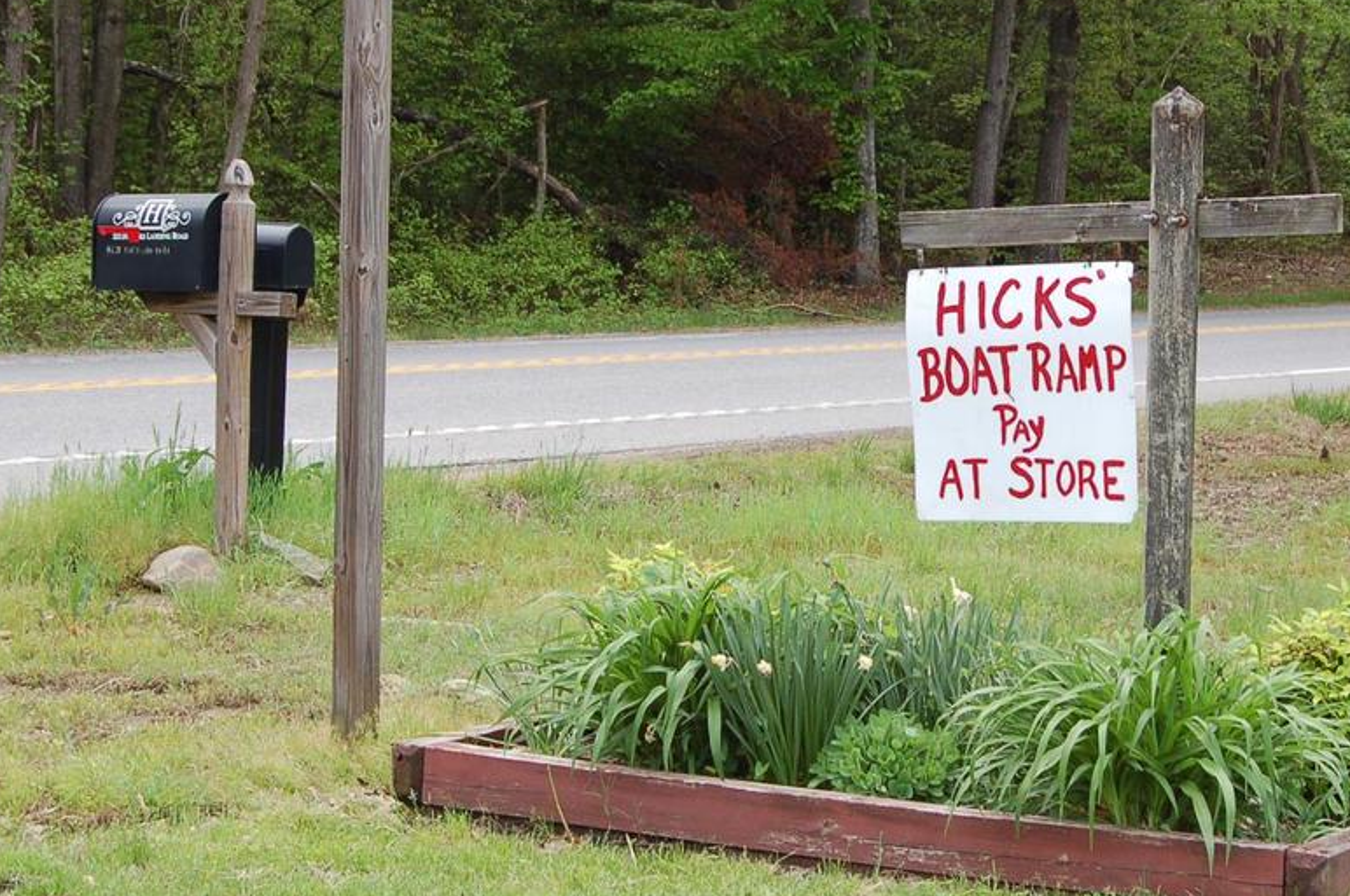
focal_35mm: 98
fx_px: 3669
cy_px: 338
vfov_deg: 13.9
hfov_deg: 20.8
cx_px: 880
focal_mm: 35
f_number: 6.3
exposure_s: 1/160
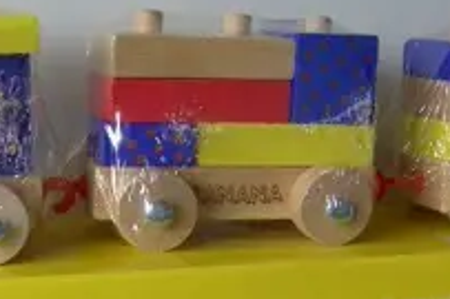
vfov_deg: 14.6
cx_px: 182
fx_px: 1137
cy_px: 343
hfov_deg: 22.4
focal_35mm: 91
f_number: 2.8
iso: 64
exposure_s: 1/50
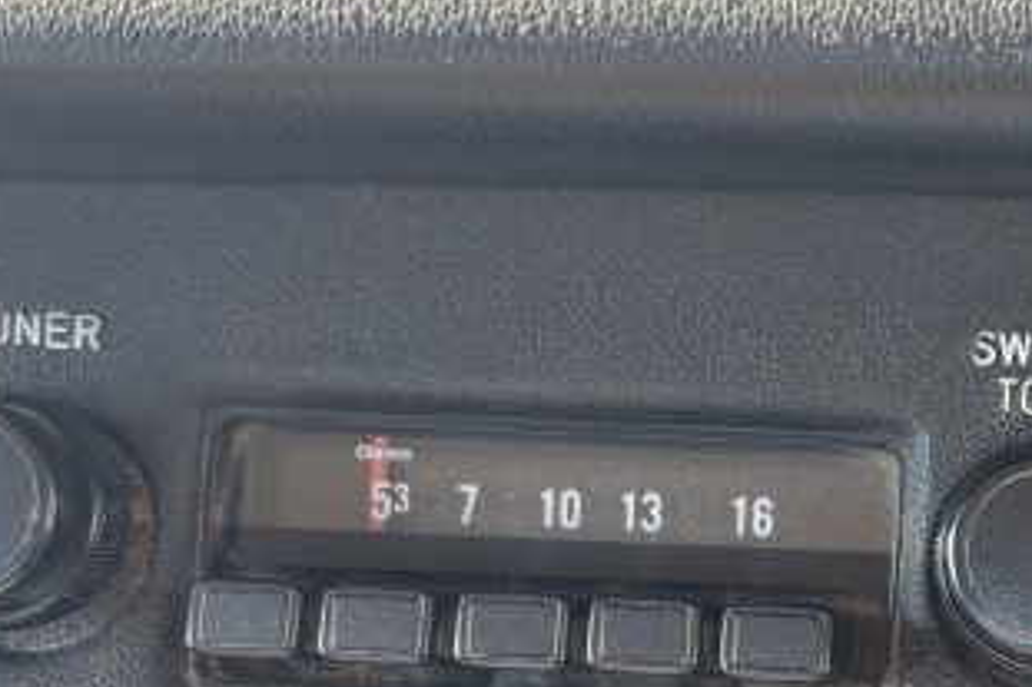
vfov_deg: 15.2
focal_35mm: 89
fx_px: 2550
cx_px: 1072
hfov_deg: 21.9
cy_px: 621
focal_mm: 5.96
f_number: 1.6
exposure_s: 1/132
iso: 64
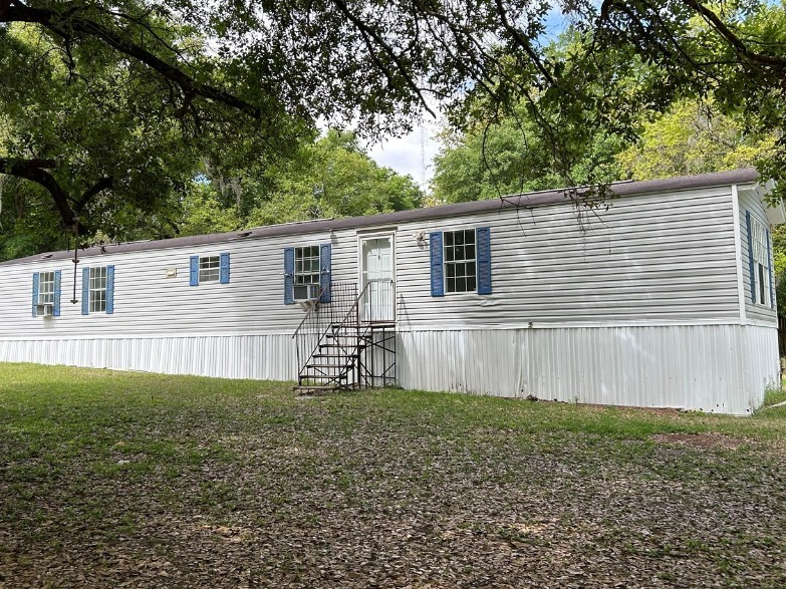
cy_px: 259
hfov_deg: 53.9
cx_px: 372
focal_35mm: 34
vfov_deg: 41.7
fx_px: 772
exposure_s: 1/1196
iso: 50
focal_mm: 5.7
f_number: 1.5
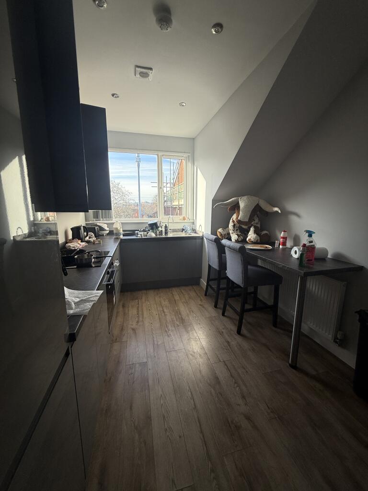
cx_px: 184
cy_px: 246
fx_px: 198
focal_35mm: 14
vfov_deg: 102.1
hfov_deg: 85.7
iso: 50
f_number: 2.2
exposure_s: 1/154
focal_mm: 2.22
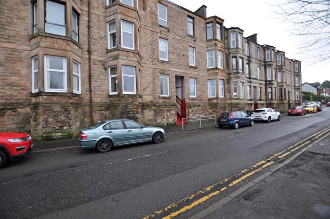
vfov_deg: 77.2
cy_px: 110
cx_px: 165
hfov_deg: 100.5
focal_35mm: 15
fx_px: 137
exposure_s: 1/40
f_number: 3.5
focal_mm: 10
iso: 200
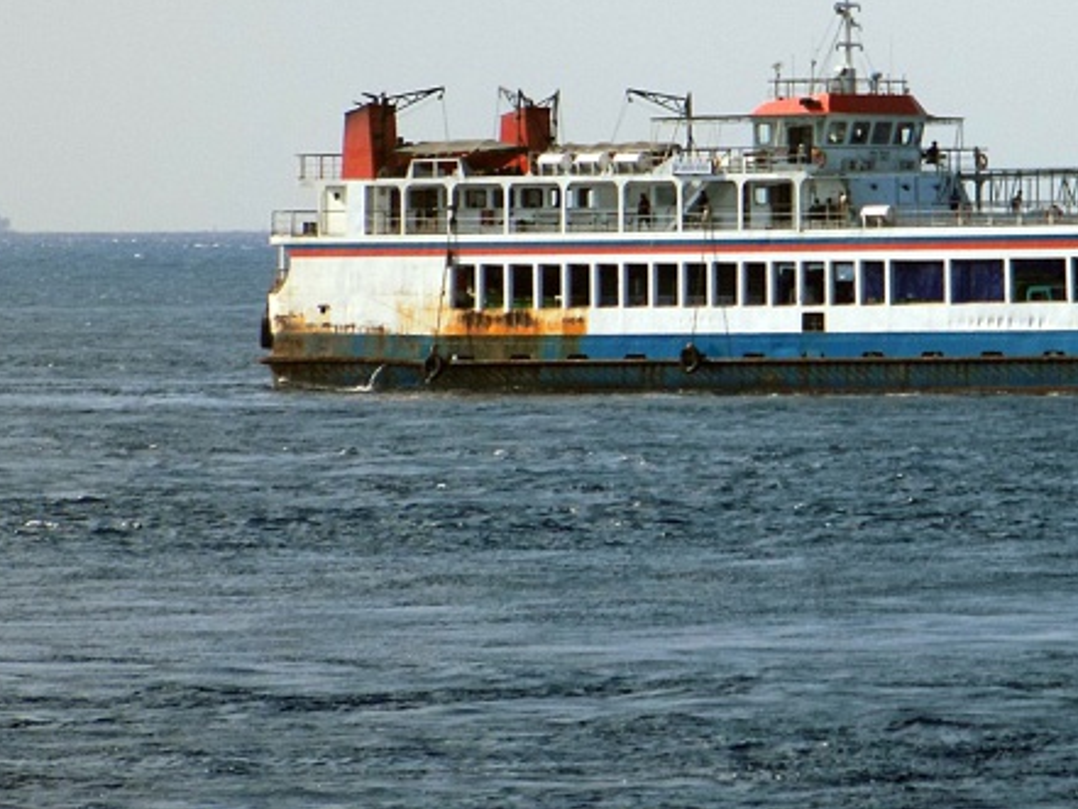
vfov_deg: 3.2
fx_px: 14641
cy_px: 249
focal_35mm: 470
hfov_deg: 4.2
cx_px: 814
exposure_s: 1/500
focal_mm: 46
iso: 80
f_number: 5.7
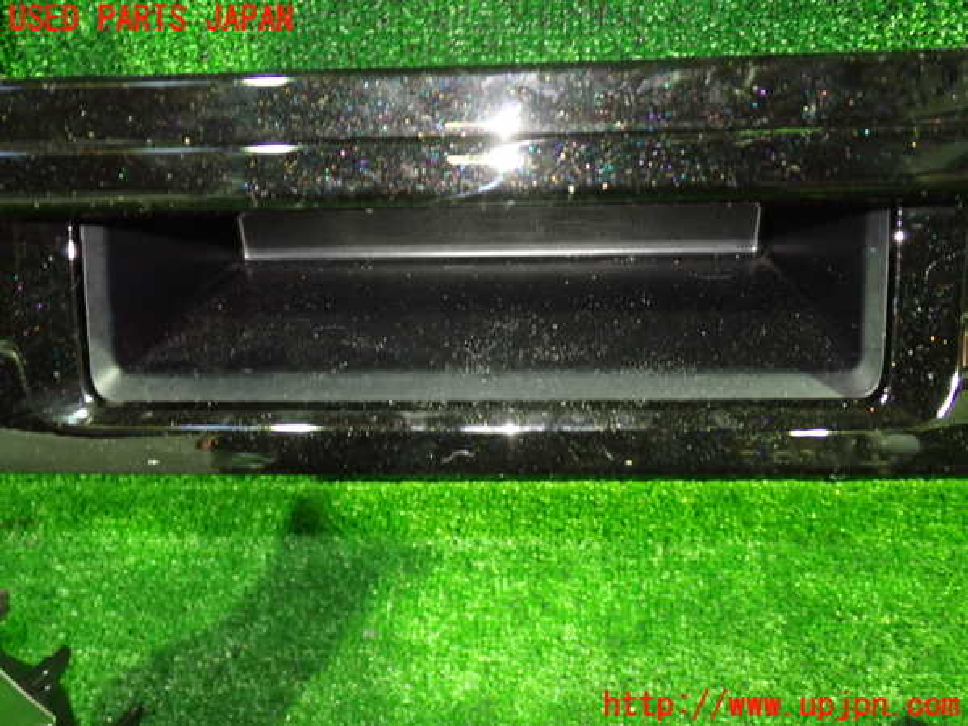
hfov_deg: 56.8
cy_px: 363
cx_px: 484
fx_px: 895
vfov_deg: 44.2
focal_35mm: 32
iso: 800
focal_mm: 5.79
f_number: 2.4
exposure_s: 1/15
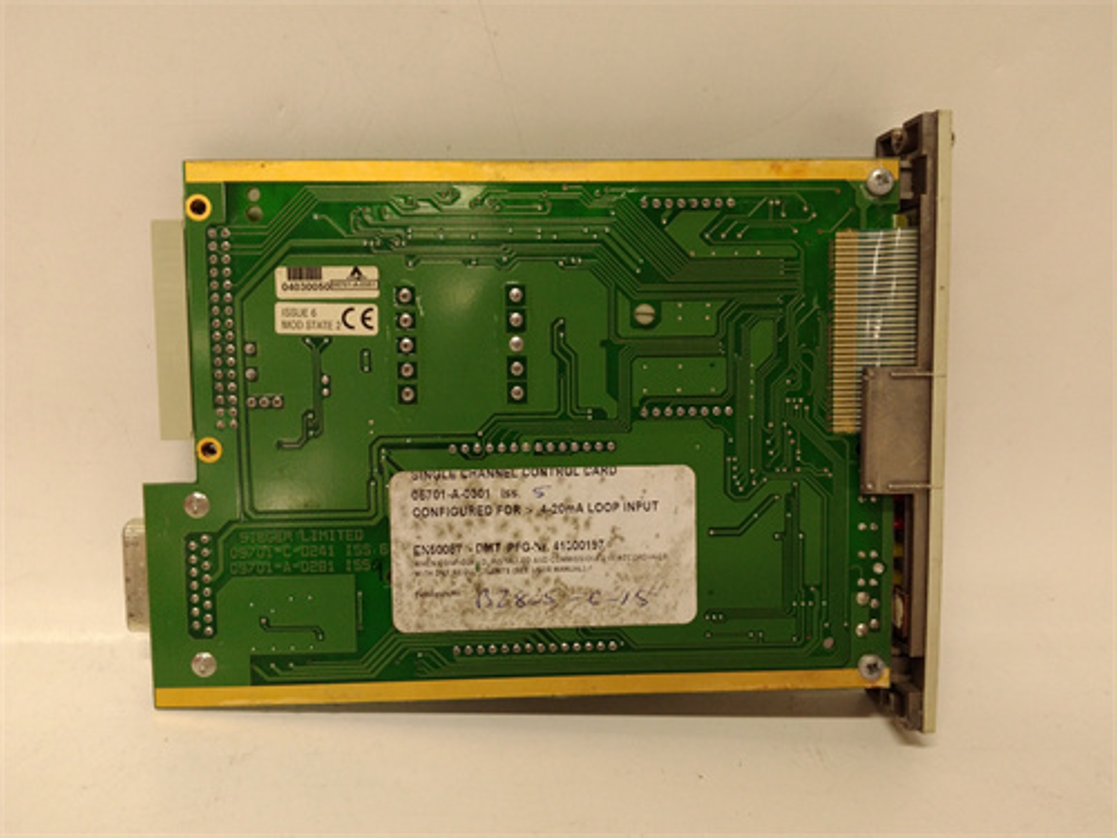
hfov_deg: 65.3
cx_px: 558
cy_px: 419
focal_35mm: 27
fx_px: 871
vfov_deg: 51.4
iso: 224
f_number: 2
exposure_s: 1/33
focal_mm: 3.79
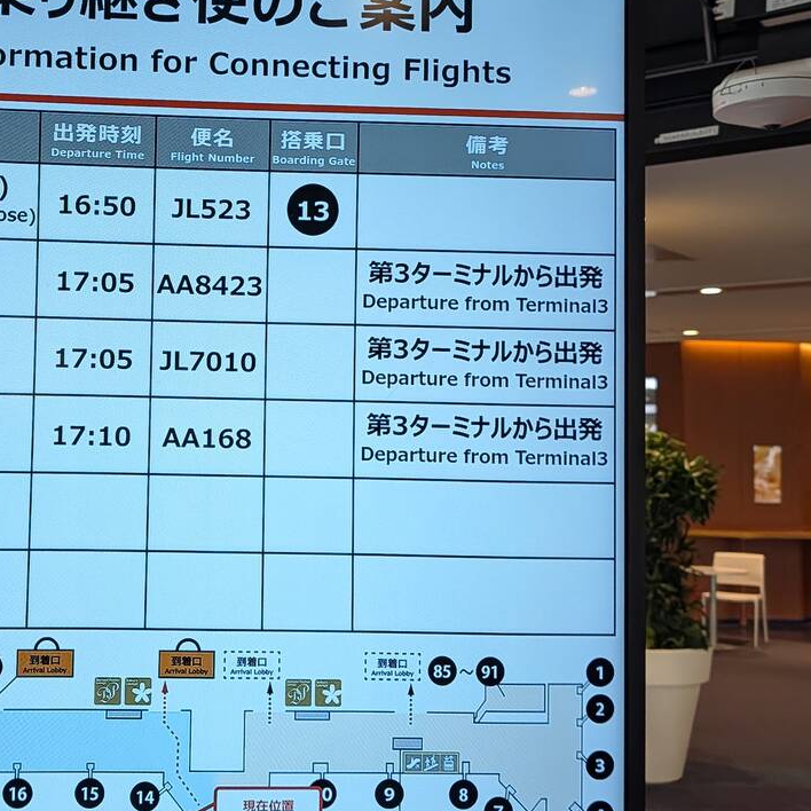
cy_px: 371
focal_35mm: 48
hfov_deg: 34.2
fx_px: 1272
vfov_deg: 35.3
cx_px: 153
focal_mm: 6.9
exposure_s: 1/238
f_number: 1.68
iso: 487
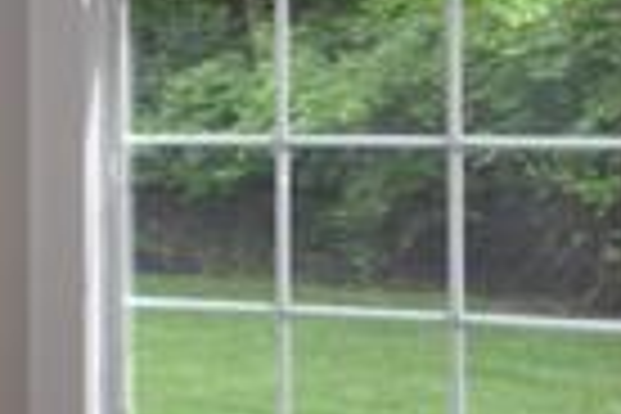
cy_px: 72
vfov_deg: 11.6
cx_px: -1382
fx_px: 2035
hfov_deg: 10.4
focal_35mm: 118
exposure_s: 1/125
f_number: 4
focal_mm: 10
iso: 450
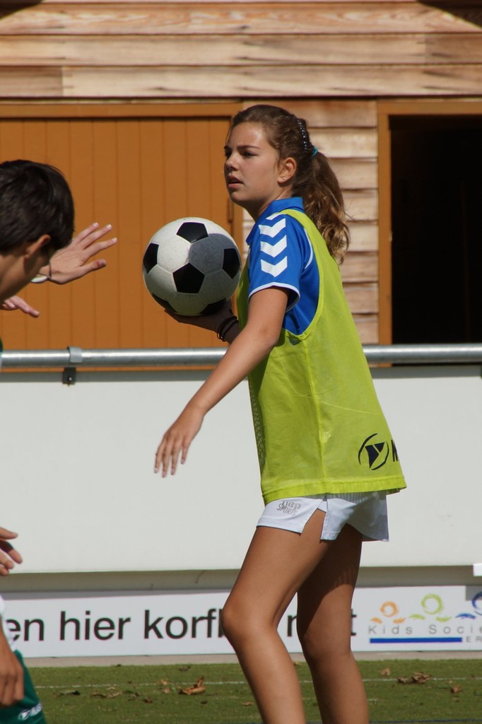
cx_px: 241
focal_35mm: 375
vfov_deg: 5.5
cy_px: 362
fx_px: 7536
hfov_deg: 3.7
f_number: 13
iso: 100
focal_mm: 250
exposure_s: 1/400
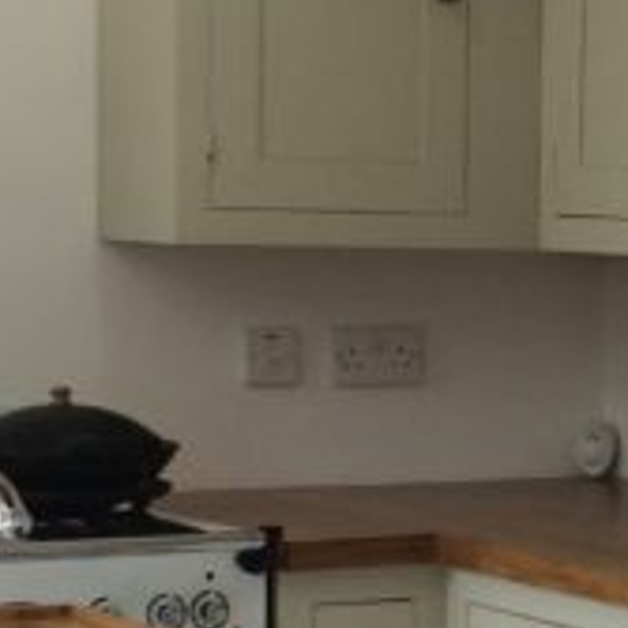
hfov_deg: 10.5
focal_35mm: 163
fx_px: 3346
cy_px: 557
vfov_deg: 10.7
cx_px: 831
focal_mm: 4.12
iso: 32
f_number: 2.2
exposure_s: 1/214
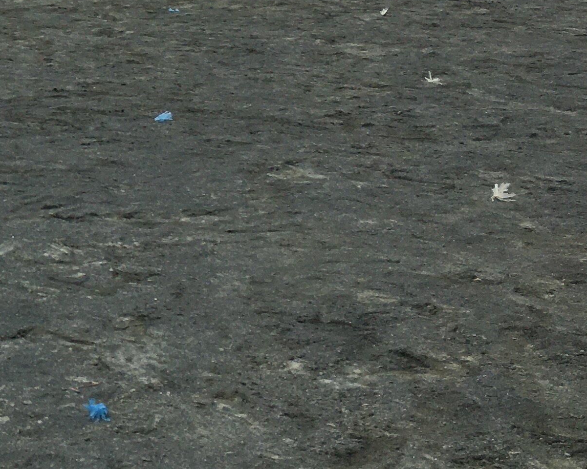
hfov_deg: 18.0
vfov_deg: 15.7
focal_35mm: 95
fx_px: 1651
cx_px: -290
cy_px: -65
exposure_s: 1/2079
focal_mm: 4.2
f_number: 2.2
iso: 25
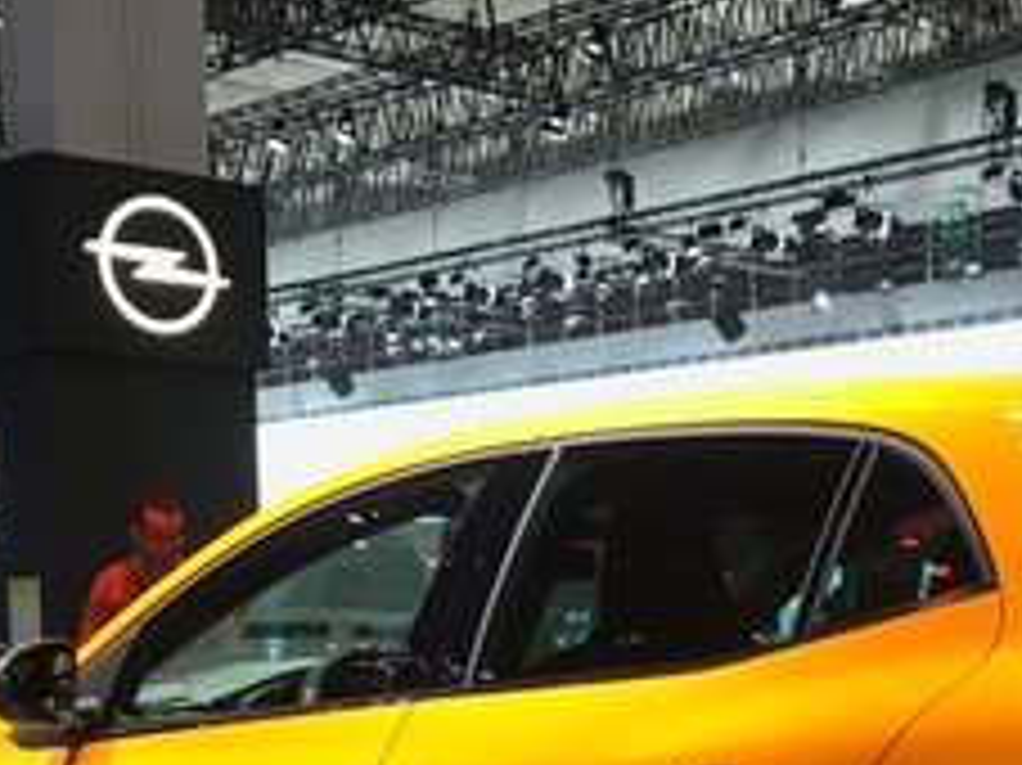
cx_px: 810
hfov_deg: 24.4
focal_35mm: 79
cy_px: 896
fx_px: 2331
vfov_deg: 17.8
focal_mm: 3.99
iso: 25
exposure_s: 1/60
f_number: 1.8
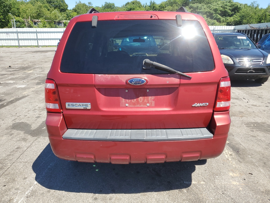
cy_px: 102
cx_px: 135
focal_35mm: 26
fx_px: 203
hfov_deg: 67.3
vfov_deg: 53.1
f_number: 1.5
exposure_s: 1/1429
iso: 50
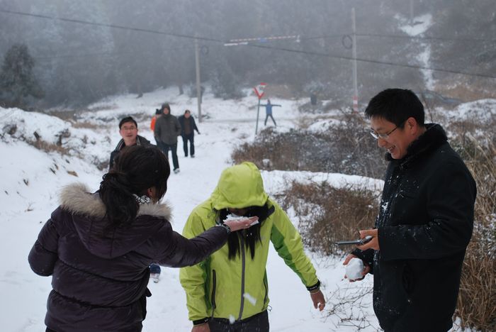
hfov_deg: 30.5
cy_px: 166
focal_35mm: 66
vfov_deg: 20.7
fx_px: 910
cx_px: 248
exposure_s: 1/160
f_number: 6.3
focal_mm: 44
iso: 100
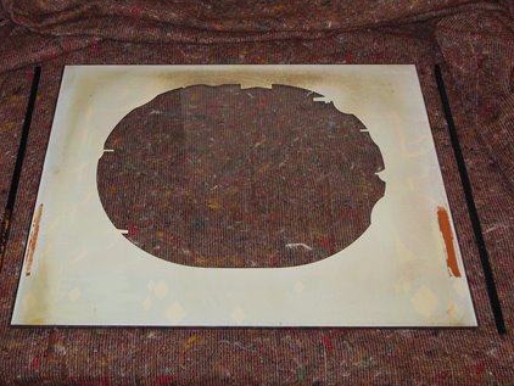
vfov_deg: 40.7
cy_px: 192
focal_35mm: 35
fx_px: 520
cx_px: 244
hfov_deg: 52.6
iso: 200
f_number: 3.5
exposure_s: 1/30
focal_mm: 6
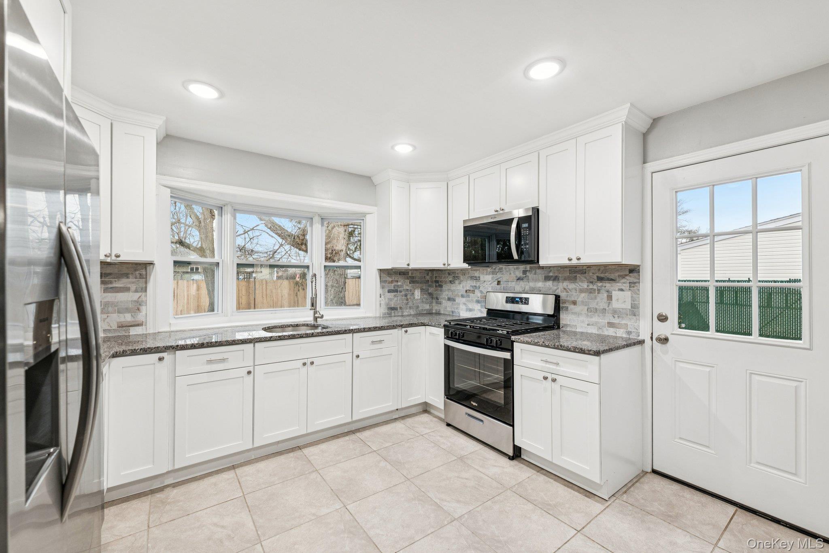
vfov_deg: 81.2
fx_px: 322
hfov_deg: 104.3
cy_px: 276
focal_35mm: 14
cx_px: 414
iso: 500
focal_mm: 14
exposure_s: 1/60
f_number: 6.3
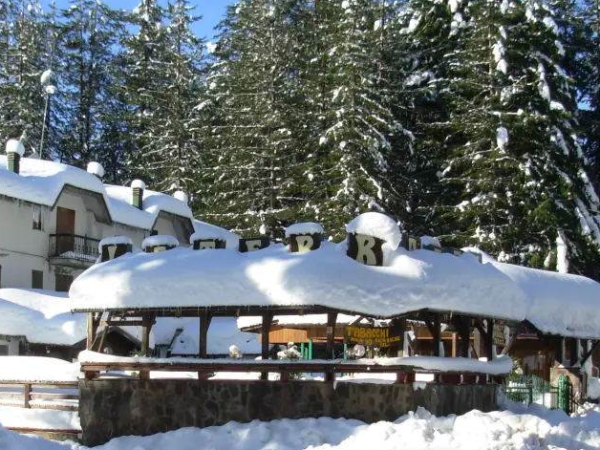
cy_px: 334
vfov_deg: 23.4
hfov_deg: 31.1
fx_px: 1075
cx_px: 242
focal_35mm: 62
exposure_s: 1/912
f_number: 2.9
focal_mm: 6.3
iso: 50
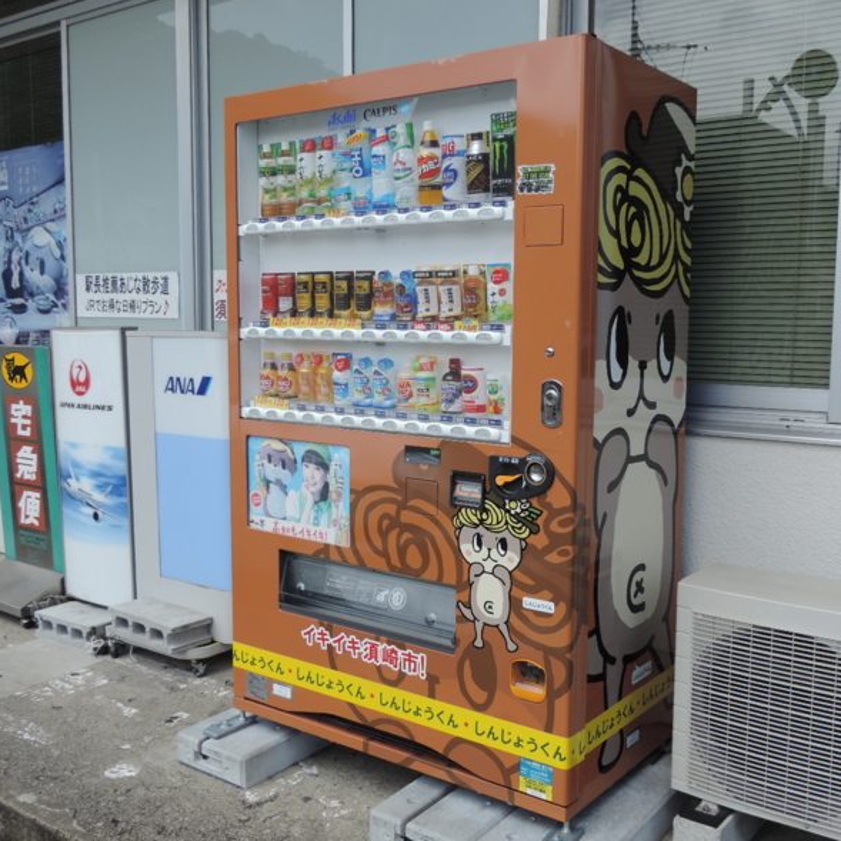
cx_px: 430
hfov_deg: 46.0
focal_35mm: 36
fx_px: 990
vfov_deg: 46.0
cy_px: 424
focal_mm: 5.3
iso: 80
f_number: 3.1
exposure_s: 1/640
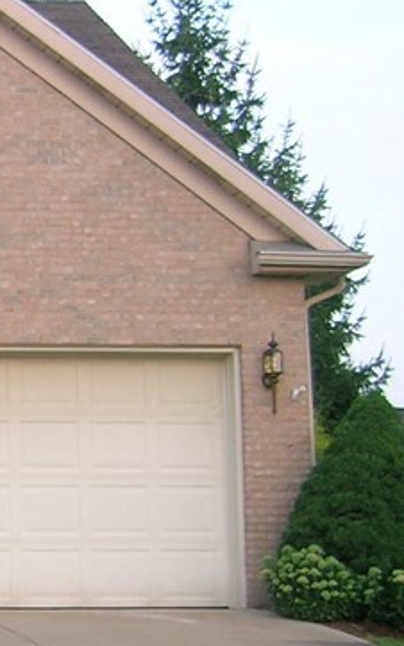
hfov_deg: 11.4
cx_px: -430
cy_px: 339
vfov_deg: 20.4
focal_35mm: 102
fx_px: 1798
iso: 50
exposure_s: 1/38.6
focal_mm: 5.7
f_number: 2.9
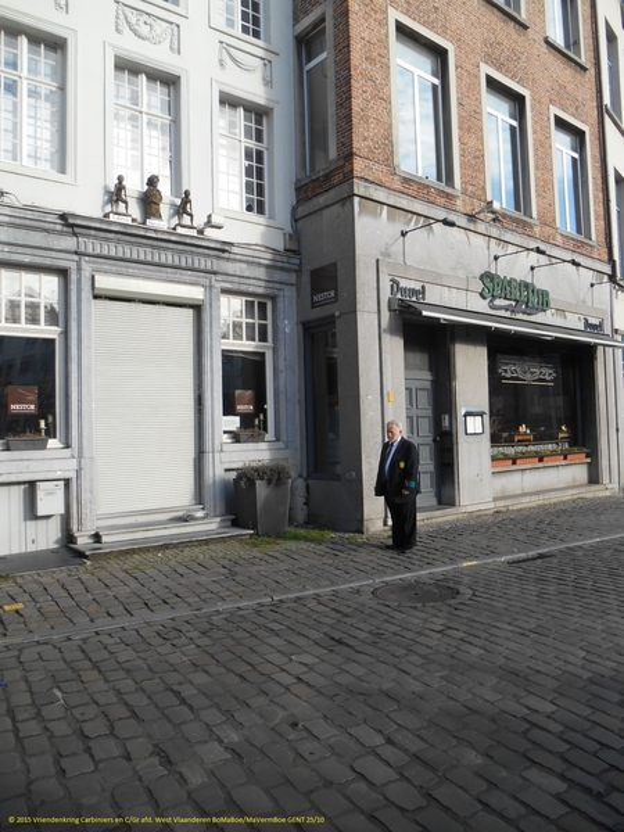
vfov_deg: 67.3
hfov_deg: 53.1
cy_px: 416
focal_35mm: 26
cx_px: 312
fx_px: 625
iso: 80
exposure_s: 1/400
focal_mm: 4.7
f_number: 3.4
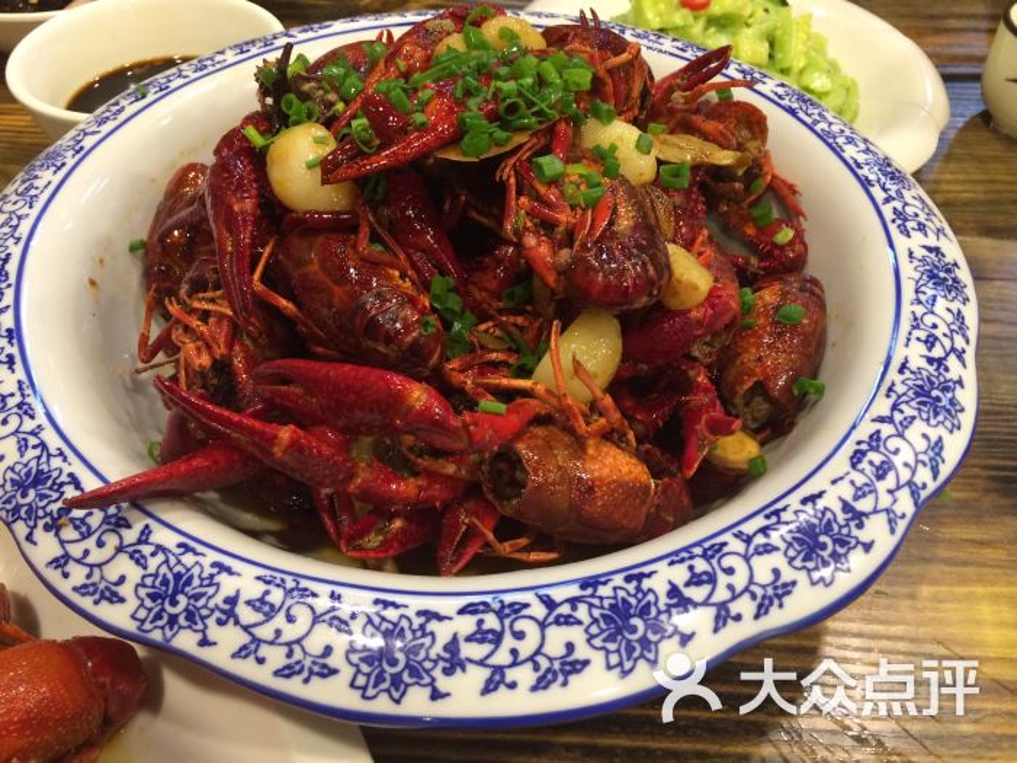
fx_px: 852
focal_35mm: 29
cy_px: 382
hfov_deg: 61.7
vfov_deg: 48.2
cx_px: 508
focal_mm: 4.15
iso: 200
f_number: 2.2
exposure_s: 1/33
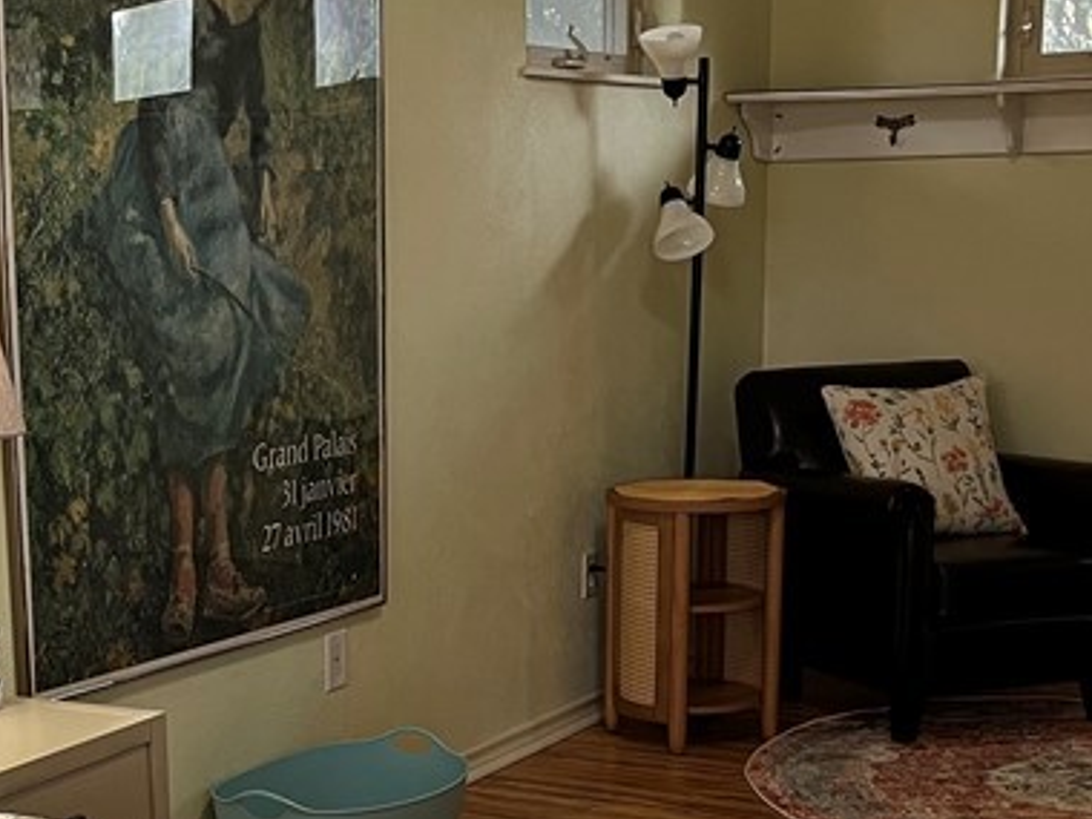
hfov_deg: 27.6
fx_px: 2208
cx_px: 339
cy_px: 678
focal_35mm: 70
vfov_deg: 20.7
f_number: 1.6
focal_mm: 5.1
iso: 160
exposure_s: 1/60
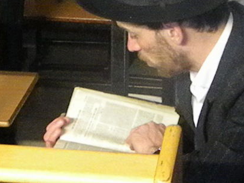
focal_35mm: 118
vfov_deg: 12.6
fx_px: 832
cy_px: 88
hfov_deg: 16.6
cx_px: 170
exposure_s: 1/30
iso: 3200
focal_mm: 8.6
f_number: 3.9
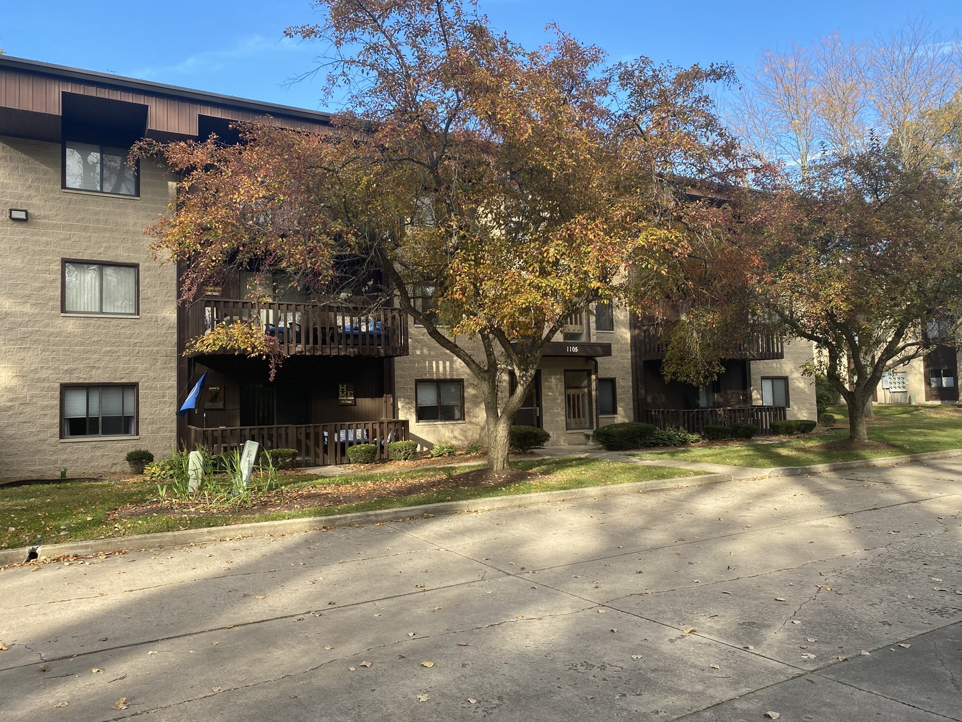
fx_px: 723
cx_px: 481
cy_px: 361
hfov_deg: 67.3
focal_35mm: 26
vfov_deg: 53.1
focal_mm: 4.25
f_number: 1.8
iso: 32
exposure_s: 1/465
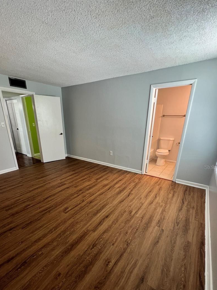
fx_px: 125
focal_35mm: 15
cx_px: 105
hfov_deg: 81.7
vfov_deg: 97.4
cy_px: 167
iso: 160
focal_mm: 1.57
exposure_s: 1/60
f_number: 1.8
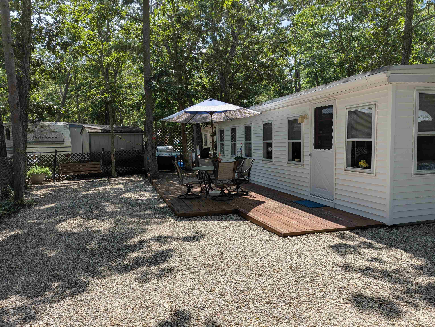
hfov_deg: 71.5
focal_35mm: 24
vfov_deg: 56.9
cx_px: 218
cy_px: 164
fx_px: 302
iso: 43
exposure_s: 1/1433
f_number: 1.85
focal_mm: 6.81
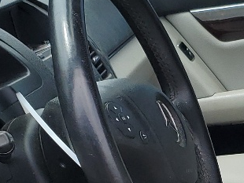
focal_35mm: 134
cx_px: 237
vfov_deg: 10.9
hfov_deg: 14.5
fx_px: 945
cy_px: 228
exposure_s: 1/1429
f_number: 1.5
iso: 50
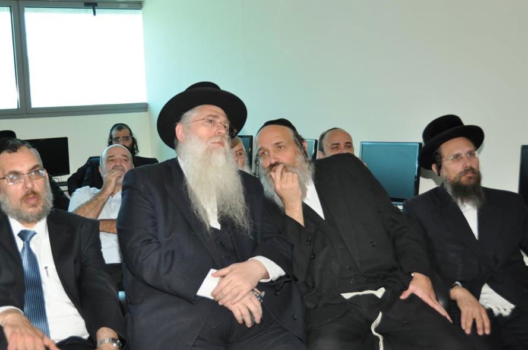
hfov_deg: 37.1
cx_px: 227
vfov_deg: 25.2
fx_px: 785
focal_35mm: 54
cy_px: 166
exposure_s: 1/60
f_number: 4
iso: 800
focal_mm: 31
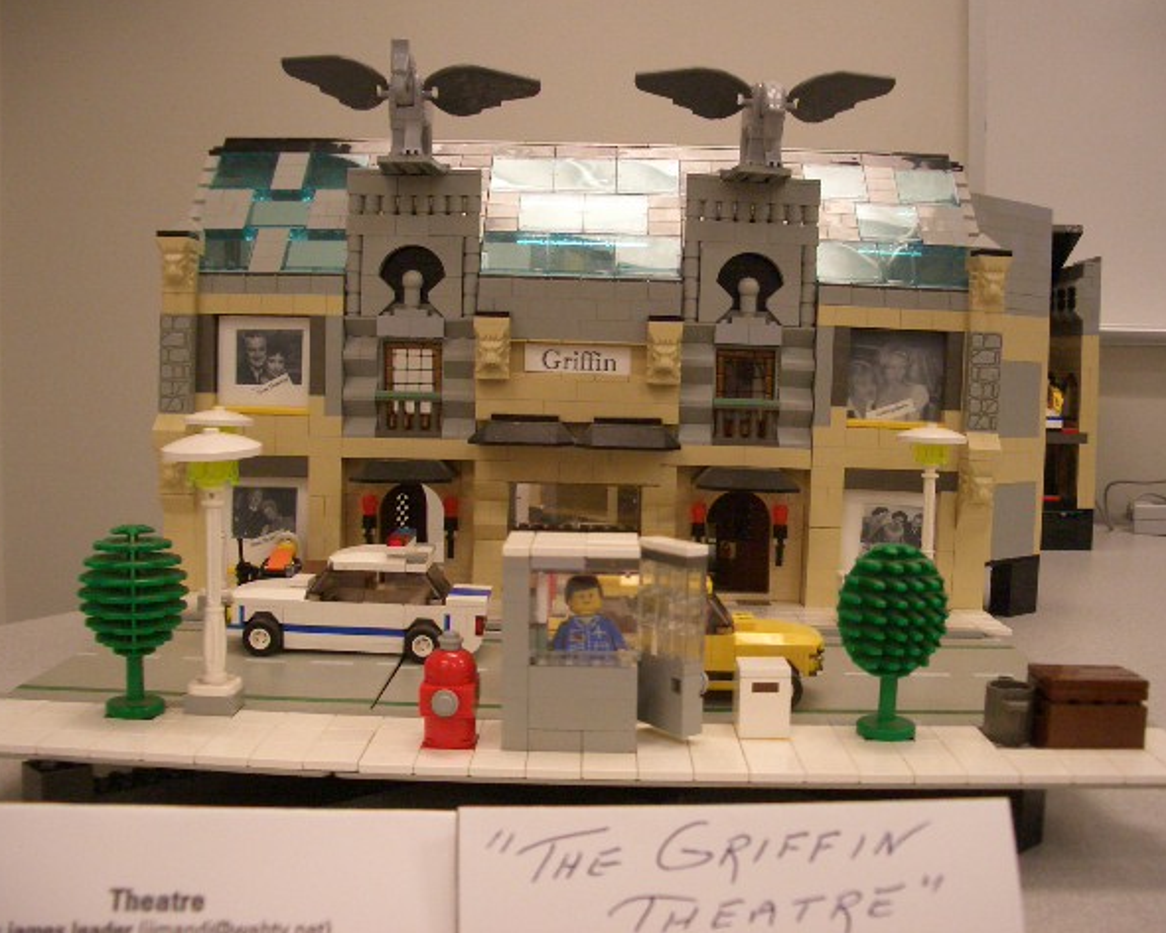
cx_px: 606
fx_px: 1277
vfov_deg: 40.1
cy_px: 462
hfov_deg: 49.1
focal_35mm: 37
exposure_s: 1/80
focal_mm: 5.8
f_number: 2.6
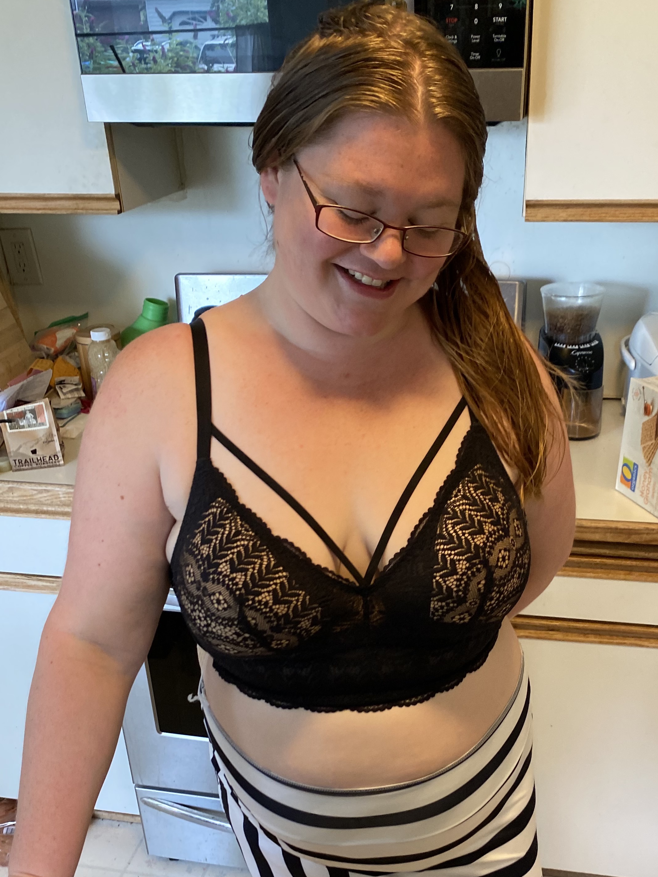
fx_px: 938
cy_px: 596
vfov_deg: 49.1
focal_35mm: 37
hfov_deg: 38.5
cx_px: 393
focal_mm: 4.25
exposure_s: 1/60
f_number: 1.8
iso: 200
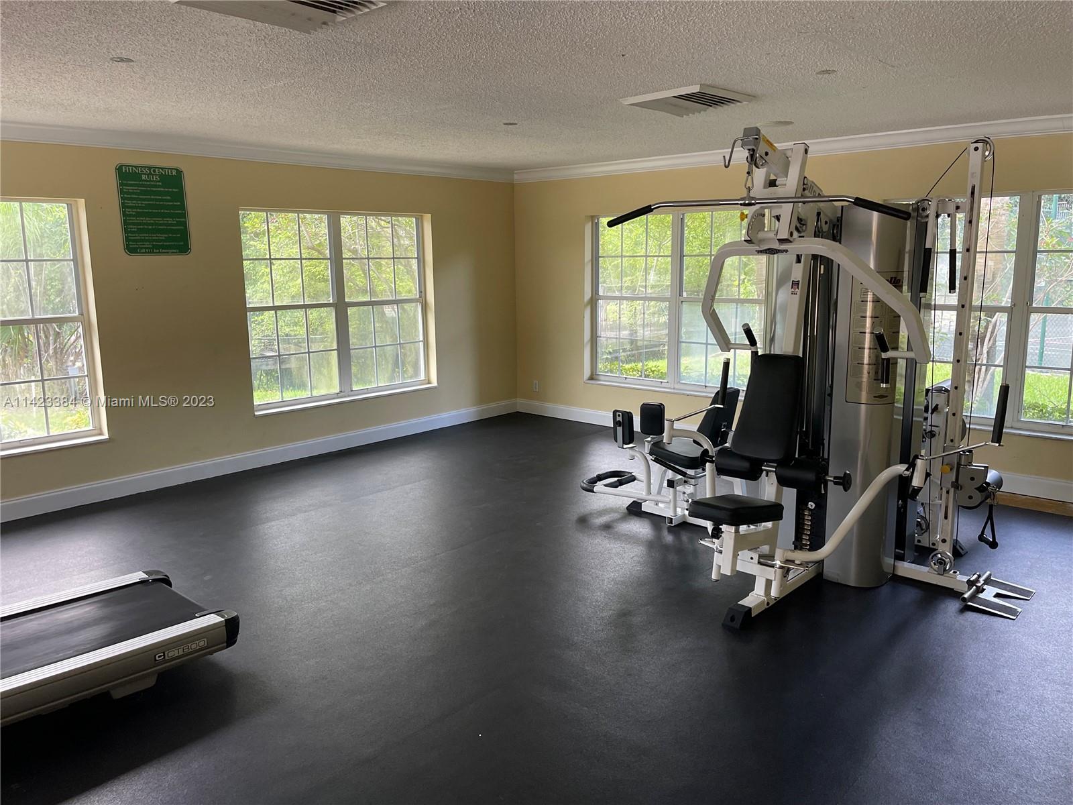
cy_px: 402
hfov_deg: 67.3
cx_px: 536
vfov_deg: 53.1
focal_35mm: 26
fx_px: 806
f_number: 1.6
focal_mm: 5.1
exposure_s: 1/114
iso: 125
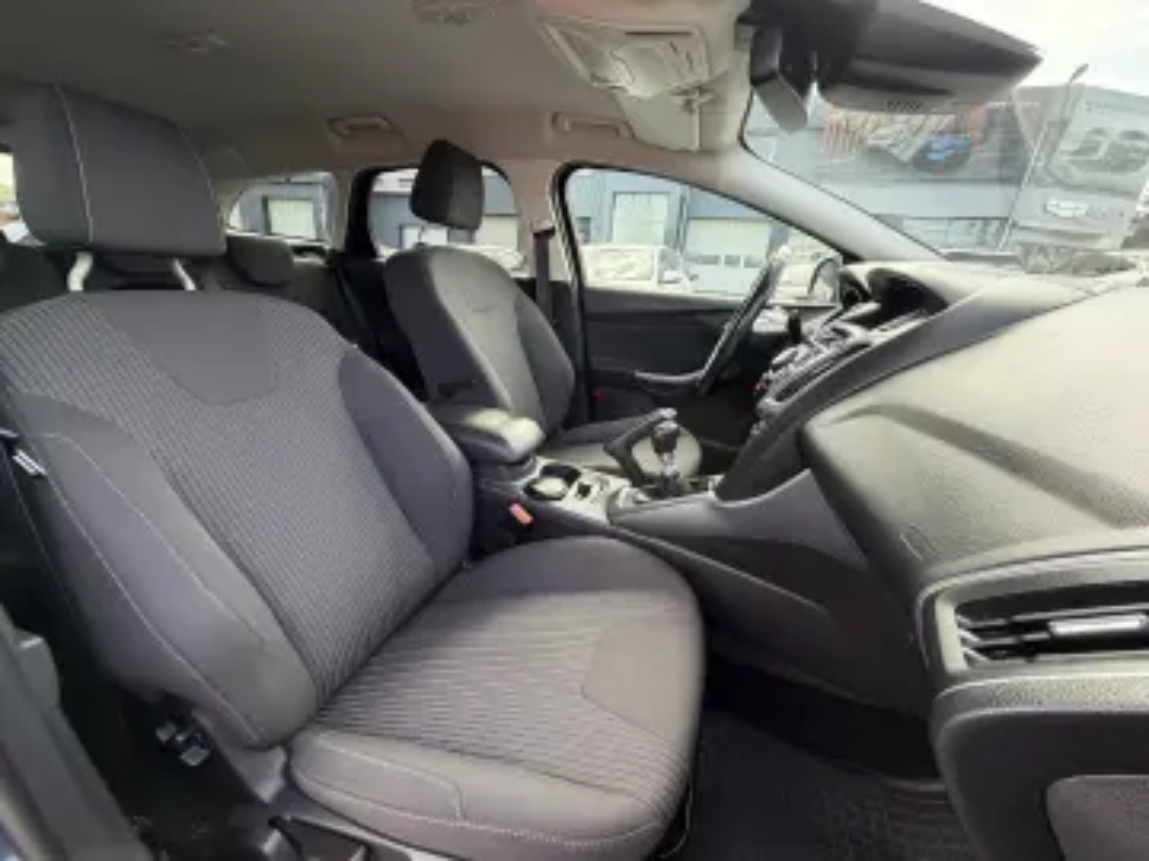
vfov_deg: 85.7
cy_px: 430
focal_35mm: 14
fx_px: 465
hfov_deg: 102.1
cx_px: 574
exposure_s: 1/121
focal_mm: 2.22
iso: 100
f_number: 2.2
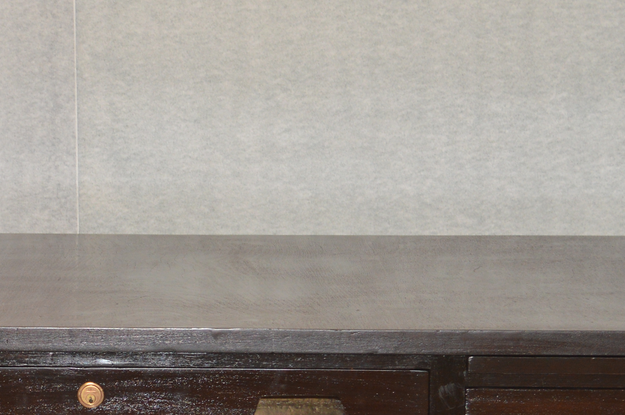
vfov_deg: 7.3
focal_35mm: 186
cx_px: 113
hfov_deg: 11.0
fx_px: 3226
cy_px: 479
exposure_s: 1/50
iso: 200
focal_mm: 42
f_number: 5.6
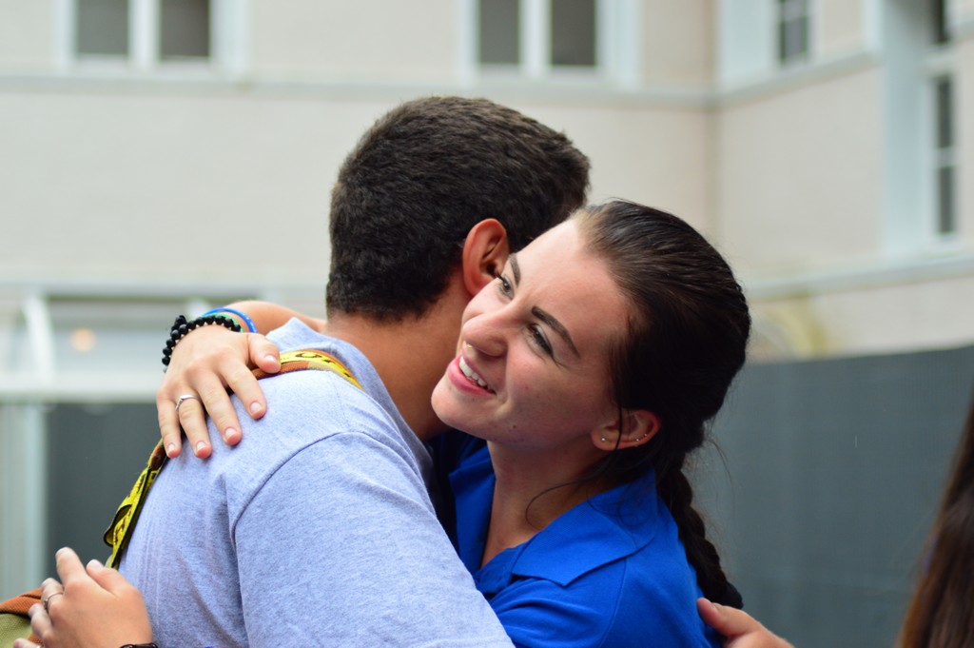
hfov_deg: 19.5
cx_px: 487
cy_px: 324
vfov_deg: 13.0
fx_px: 2838
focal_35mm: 105
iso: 400
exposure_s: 1/400
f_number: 4
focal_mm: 70
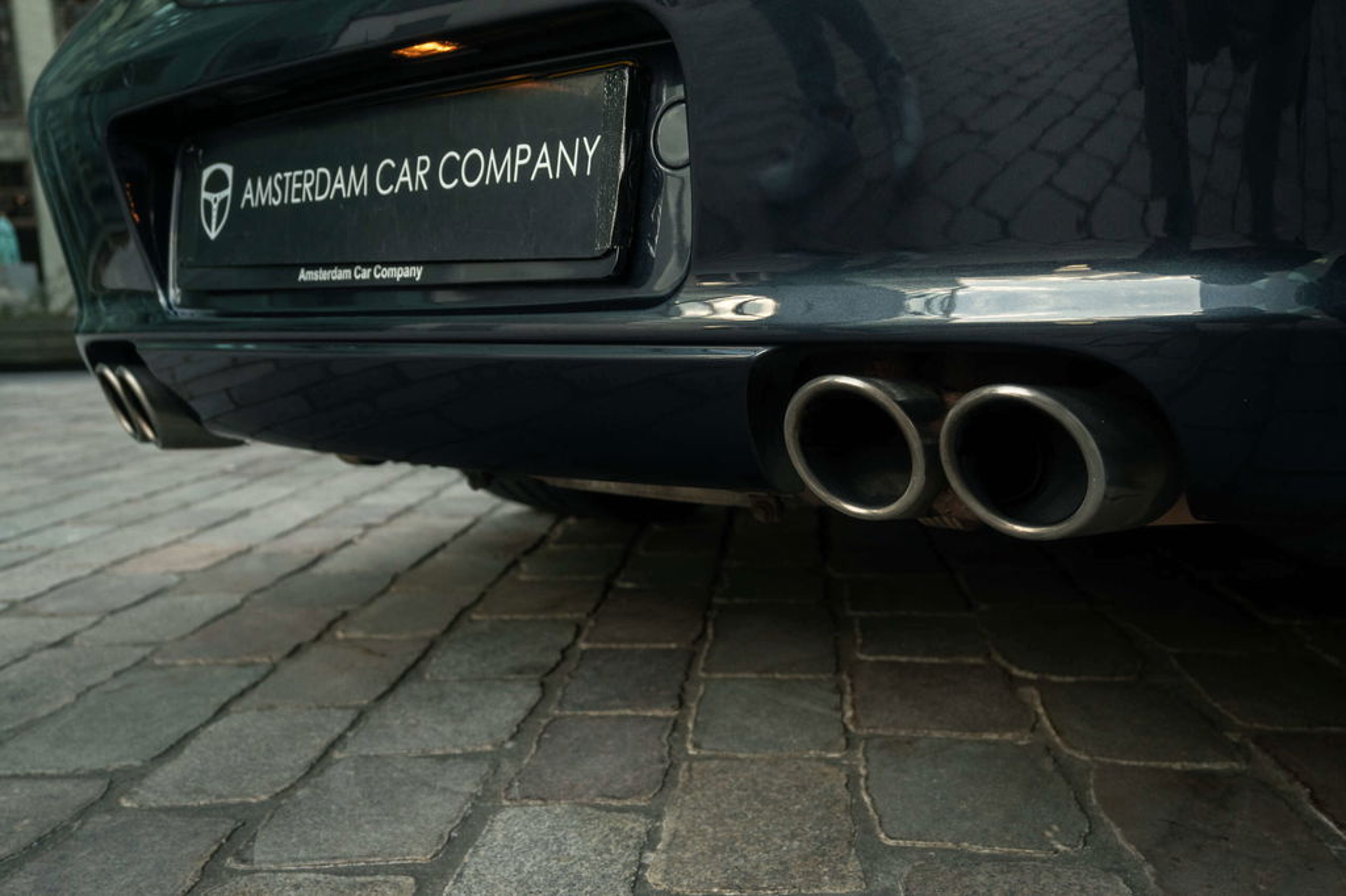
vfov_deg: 39.9
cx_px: 673
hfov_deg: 57.2
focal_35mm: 33
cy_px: 448
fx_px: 1233
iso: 500
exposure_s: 1/100
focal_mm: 22
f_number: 4
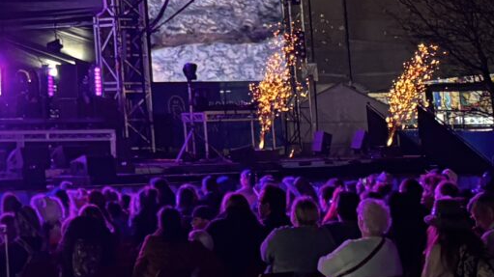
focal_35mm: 142
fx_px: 1859
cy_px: -320
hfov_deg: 14.2
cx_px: -232
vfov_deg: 8.0
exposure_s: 1/60
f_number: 1.6
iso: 200
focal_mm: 5.96
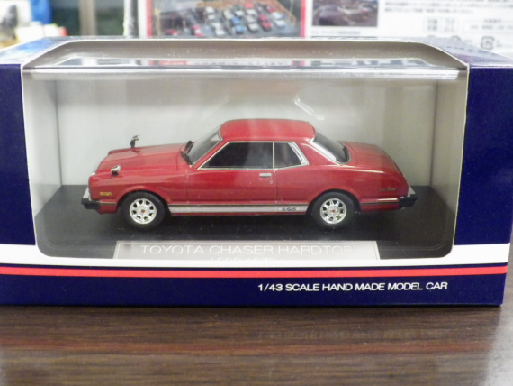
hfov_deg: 41.2
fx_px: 682
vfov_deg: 31.5
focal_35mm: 46
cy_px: 172
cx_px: 252
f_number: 3.6
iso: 1250
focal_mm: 7.4
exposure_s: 1/25
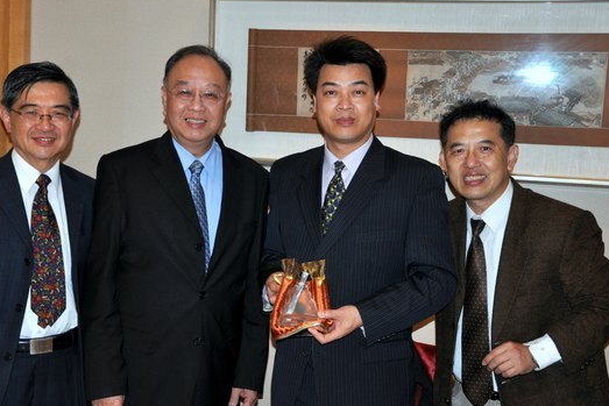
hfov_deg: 36.2
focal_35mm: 55
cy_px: 204
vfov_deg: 24.6
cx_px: 270
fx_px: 931
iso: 200
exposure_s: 1/60
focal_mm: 30
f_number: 4.2
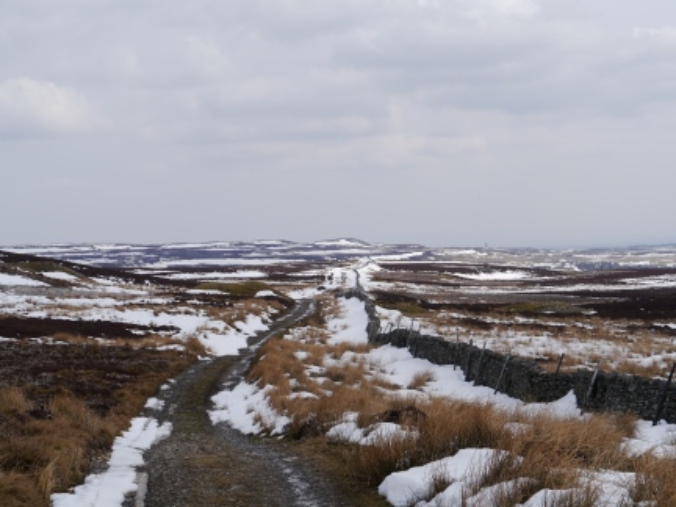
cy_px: 254
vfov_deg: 20.4
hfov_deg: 27.0
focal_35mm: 72
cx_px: 338
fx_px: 1406
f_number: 10
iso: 160
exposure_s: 1/320
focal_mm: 36
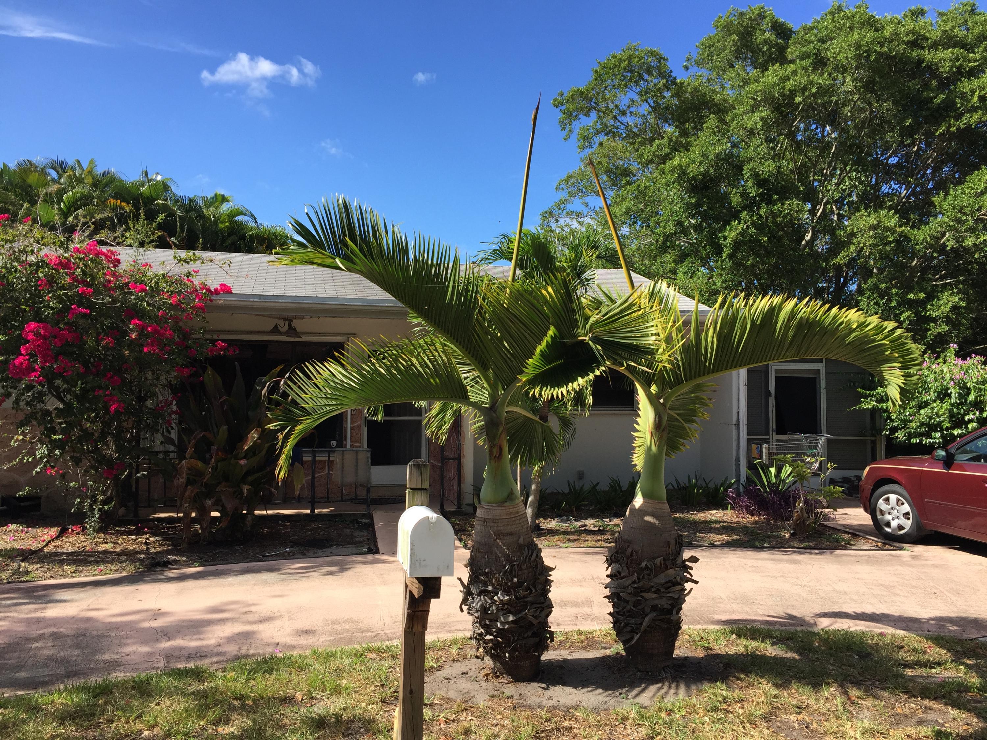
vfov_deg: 48.2
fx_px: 827
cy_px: 370
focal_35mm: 29
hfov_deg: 61.7
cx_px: 494
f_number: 2.2
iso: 32
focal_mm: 4.15
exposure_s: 1/1130
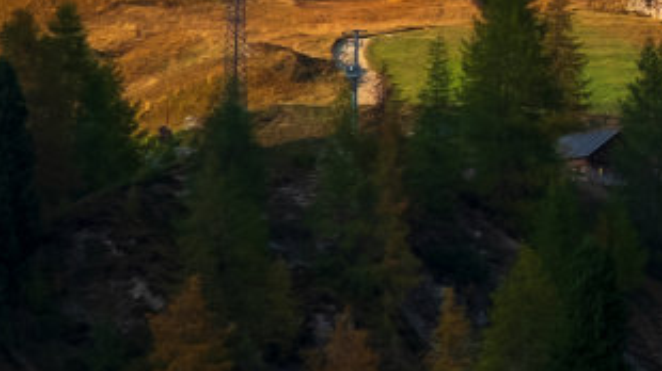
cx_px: 1512
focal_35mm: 449
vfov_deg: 2.7
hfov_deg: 4.7
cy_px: -674
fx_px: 7877
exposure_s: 1/320
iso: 200
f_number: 7.1
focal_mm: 55
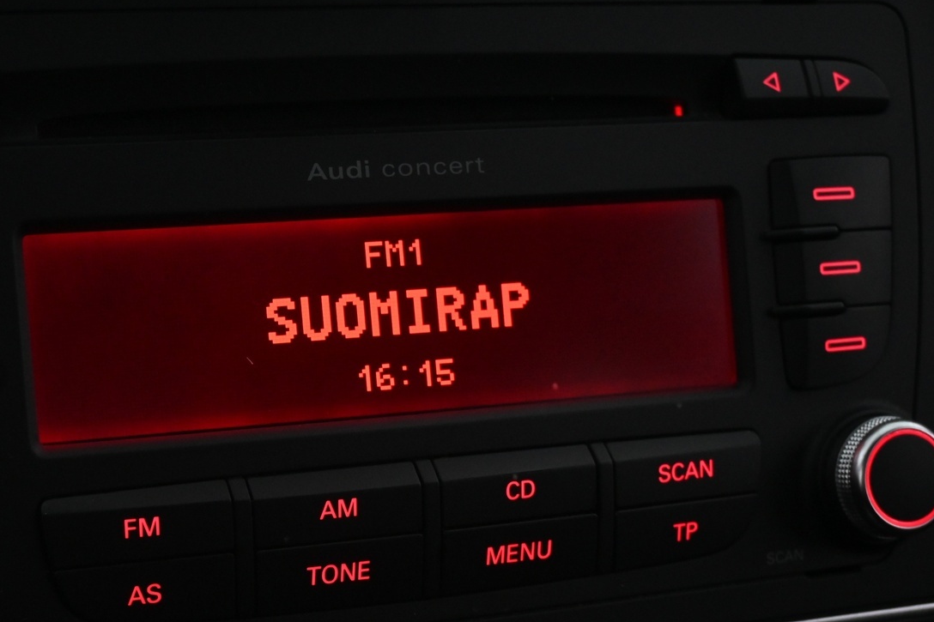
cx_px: 359
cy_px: 414
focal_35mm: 70
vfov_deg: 19.3
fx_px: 1825
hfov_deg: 28.6
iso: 2000
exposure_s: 1/50
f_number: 5
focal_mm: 31.5
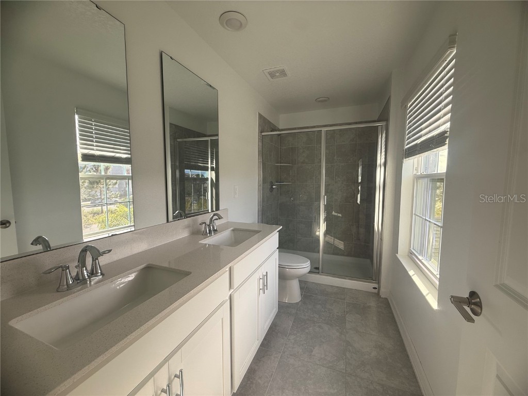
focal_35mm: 14
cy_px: 198
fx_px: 214
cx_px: 264
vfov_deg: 85.7
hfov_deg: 102.1
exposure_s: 1/158
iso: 64
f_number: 2.2
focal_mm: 2.22
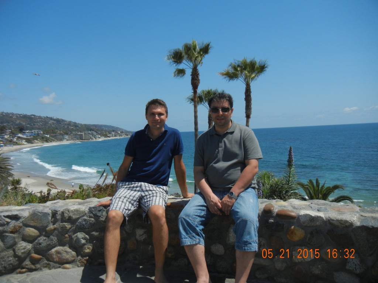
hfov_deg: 60.0
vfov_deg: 46.8
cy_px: 142
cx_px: 189
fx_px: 328
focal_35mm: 30
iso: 160
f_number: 7
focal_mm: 5.4
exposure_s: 1/696
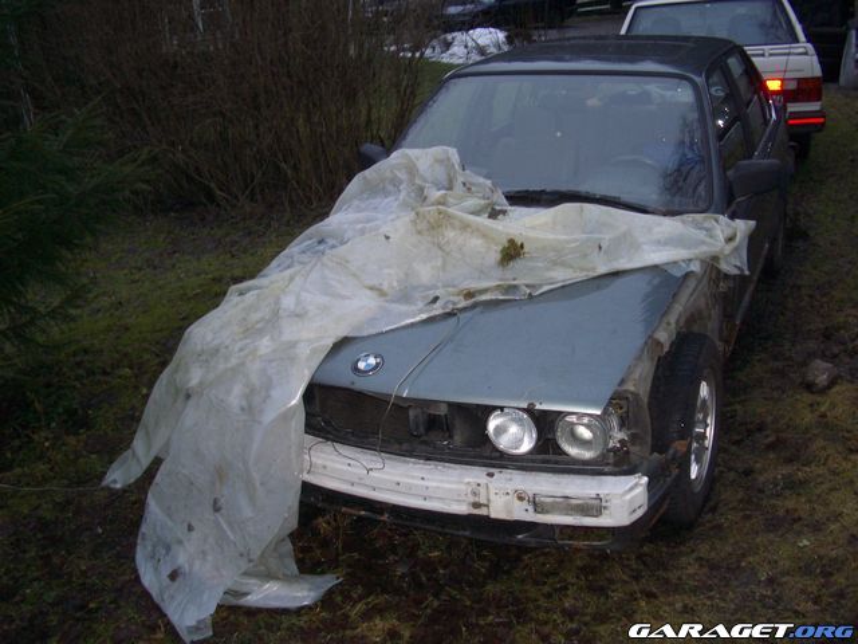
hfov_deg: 52.6
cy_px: 322
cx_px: 429
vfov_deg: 40.7
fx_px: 868
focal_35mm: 35
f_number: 2.6
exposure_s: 1/60
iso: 100
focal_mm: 5.8
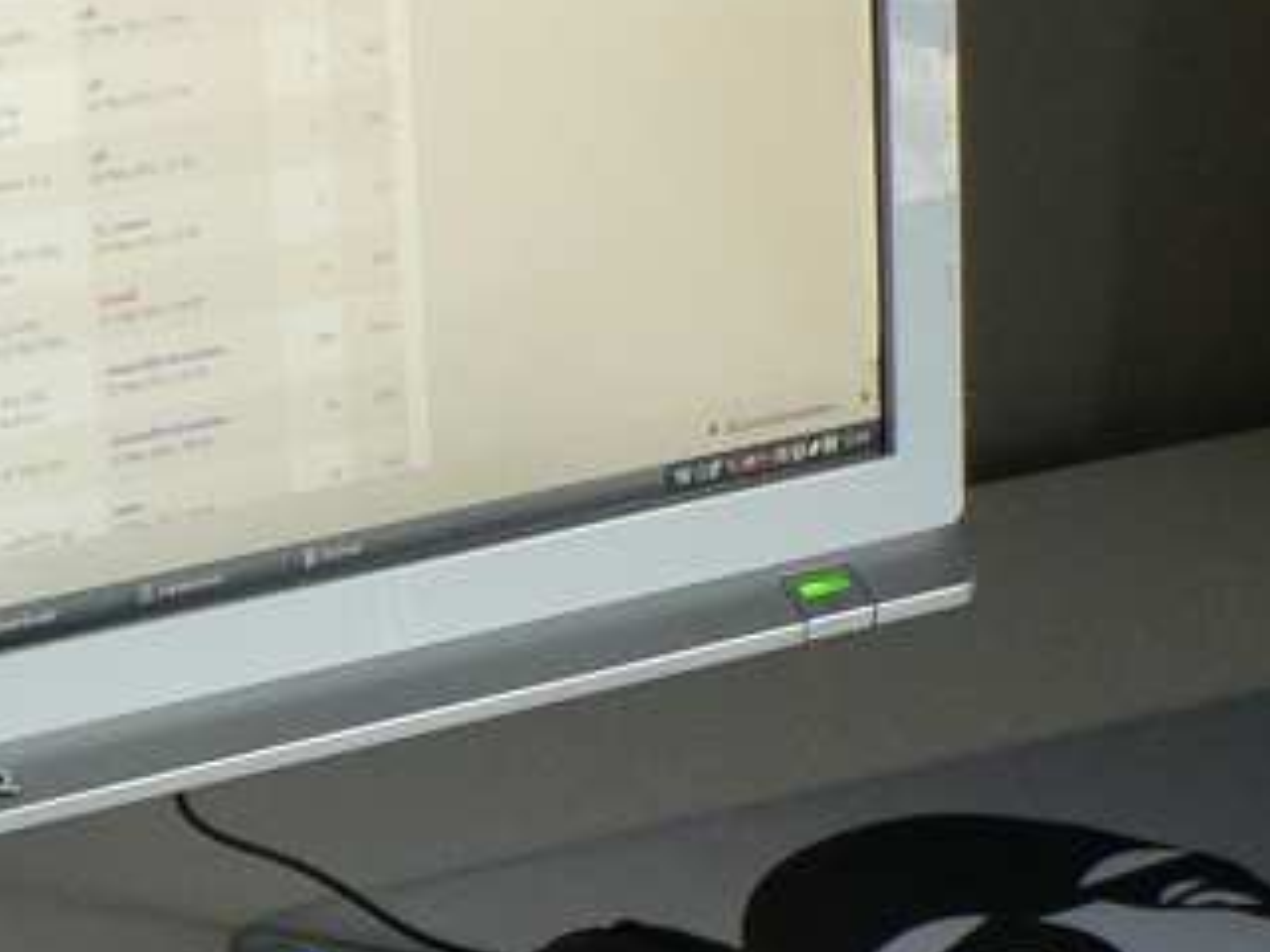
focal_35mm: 144
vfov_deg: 10.2
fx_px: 5283
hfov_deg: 13.5
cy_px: 904
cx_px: -103
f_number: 2.8
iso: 150
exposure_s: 1/30
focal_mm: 6
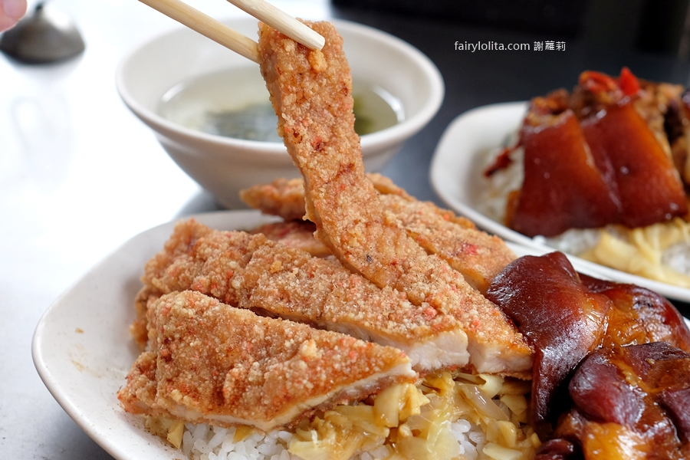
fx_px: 671
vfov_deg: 37.9
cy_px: 230
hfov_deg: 54.4
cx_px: 345
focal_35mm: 35
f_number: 3.6
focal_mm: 23
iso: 320
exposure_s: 1/200
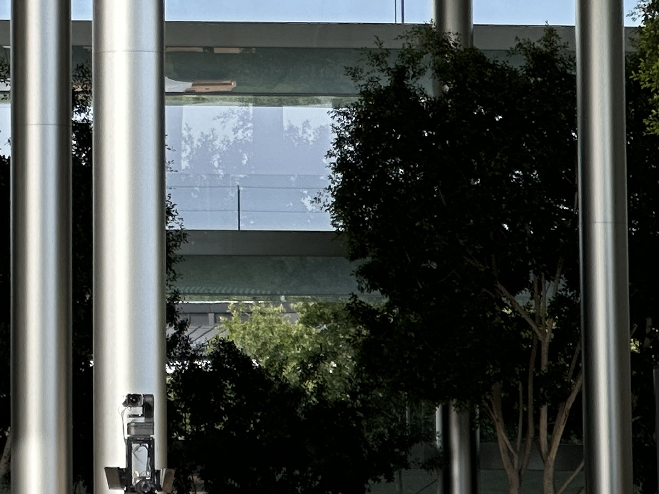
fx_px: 5444
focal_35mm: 286
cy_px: -15
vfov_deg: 5.2
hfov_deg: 6.8
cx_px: -433
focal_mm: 9
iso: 32
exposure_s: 1/193
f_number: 2.8
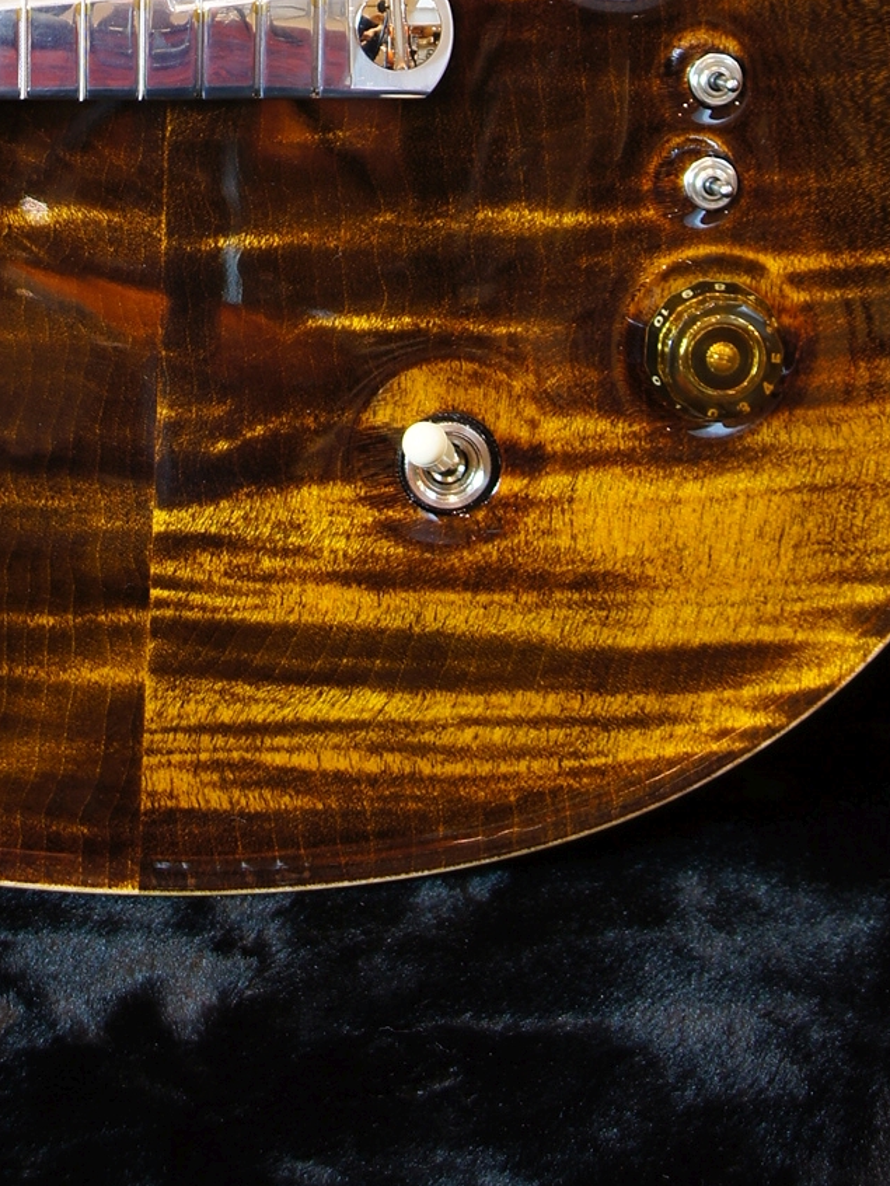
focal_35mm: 175
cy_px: -411
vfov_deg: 11.0
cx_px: 193
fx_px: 6006
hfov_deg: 8.5
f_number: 5.6
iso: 100
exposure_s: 1/2.5
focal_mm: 45
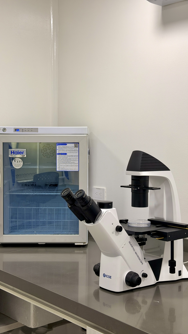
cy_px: 169
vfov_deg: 39.2
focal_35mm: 53
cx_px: 90
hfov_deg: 22.6
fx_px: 470
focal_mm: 6.76
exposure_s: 1/120
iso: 100
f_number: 1.78
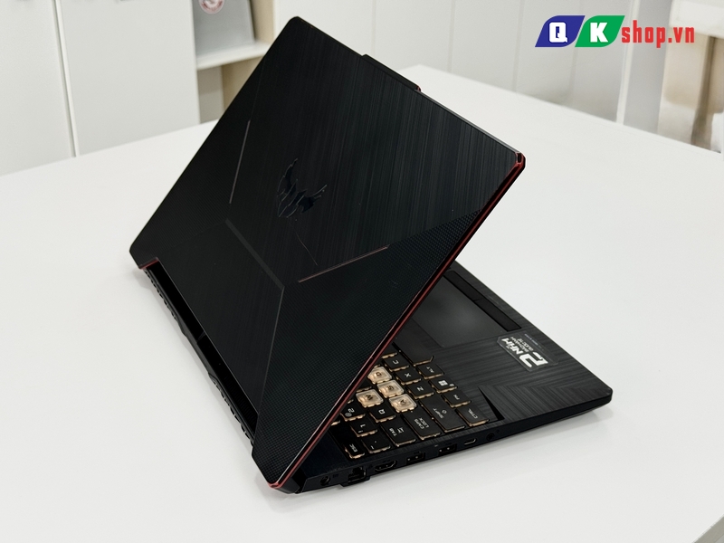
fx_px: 1004
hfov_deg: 39.7
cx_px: 362
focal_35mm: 48
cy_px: 272
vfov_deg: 30.3
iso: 64
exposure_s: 1/100
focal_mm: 6.76
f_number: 1.78
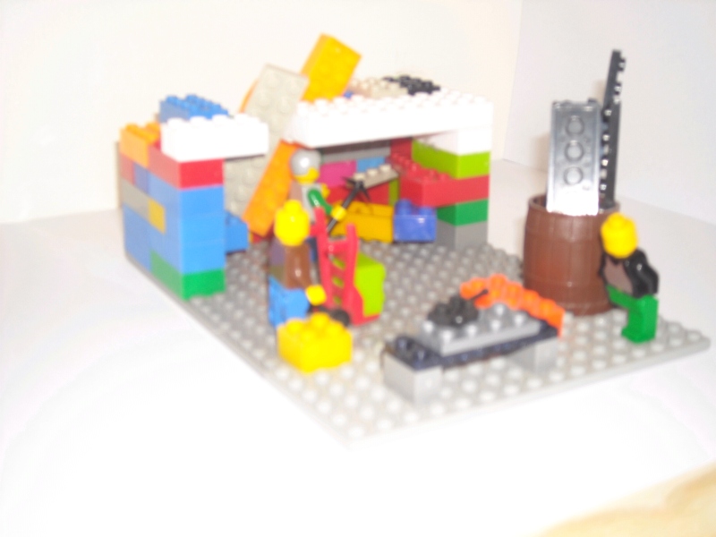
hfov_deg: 38.9
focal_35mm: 49
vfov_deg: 29.7
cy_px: 268
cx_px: 358
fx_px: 1014
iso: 64
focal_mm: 7.92
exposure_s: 1/60
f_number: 3.2
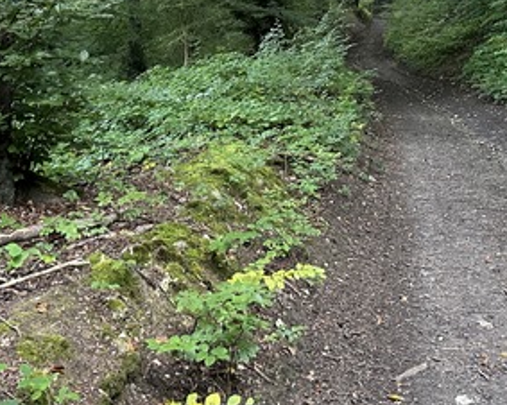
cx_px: 263
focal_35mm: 53
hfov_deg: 35.4
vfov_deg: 27.8
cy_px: 66
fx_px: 795
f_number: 1.78
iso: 500
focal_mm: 6.86
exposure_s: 1/60
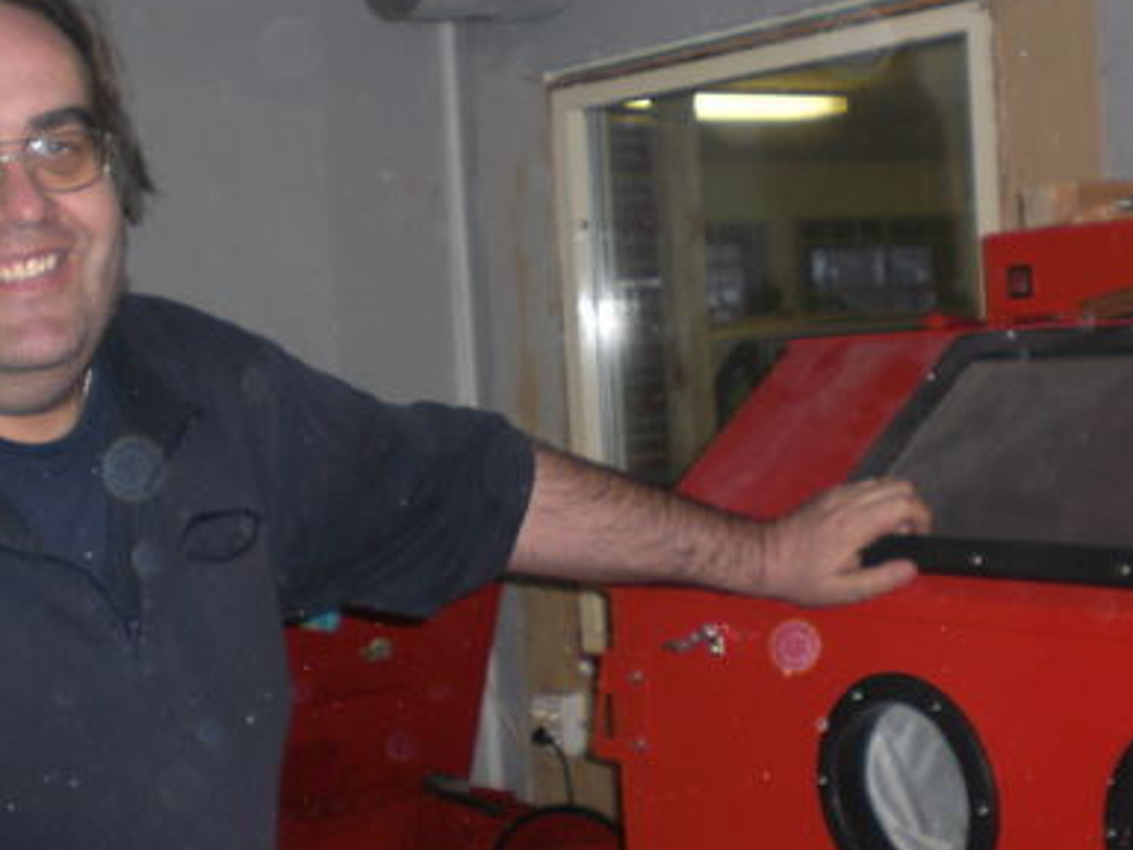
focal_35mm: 60
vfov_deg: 24.4
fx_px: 1964
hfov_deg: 32.2
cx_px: 516
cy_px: 457
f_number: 3.1
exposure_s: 1/60
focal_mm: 6.3
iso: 100
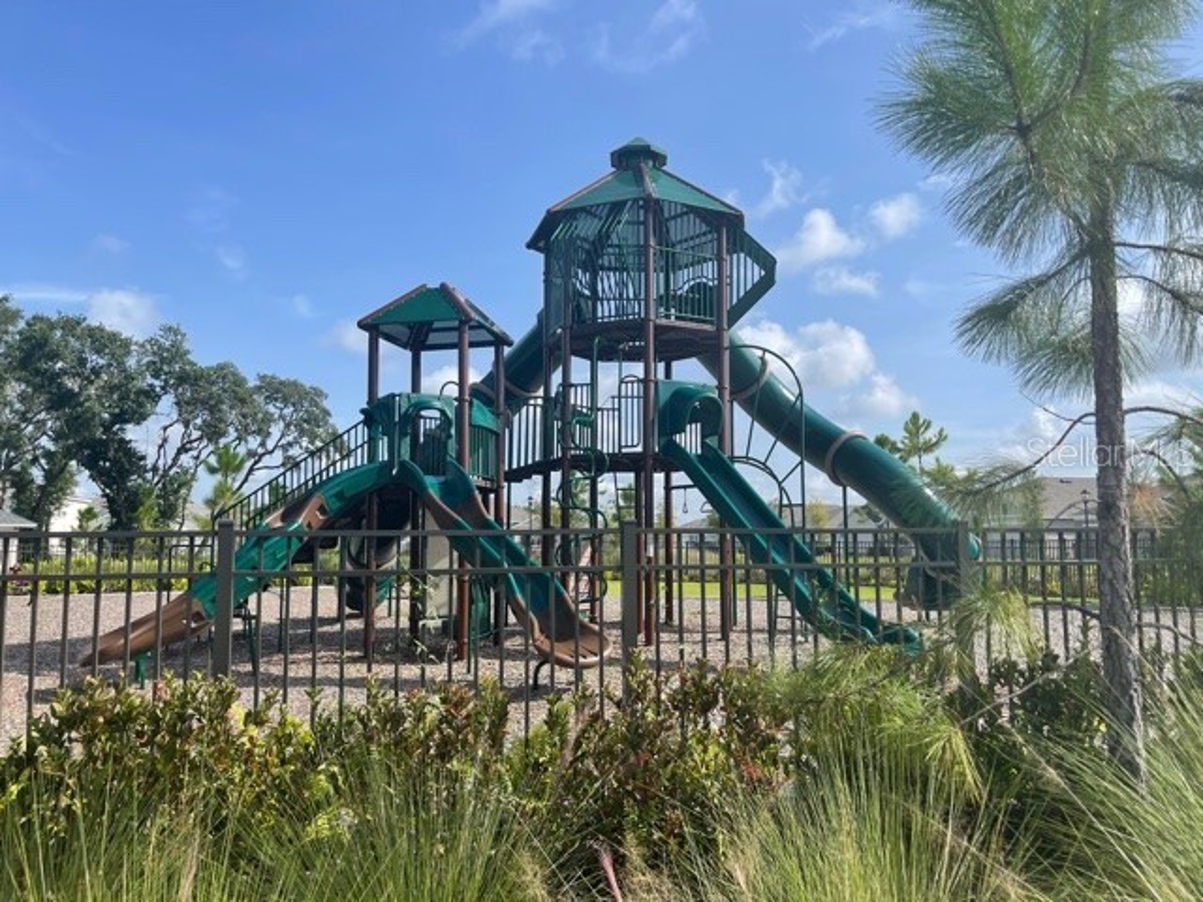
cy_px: 451
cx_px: 602
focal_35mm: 26
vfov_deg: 53.1
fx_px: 904
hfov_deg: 67.3
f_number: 1.6
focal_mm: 5.1
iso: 32
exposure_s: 1/3165
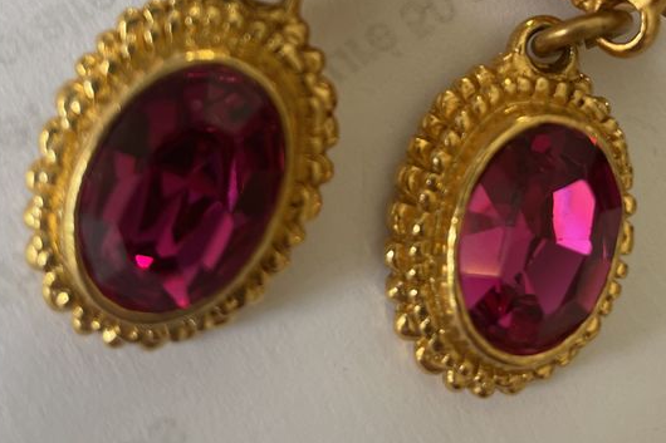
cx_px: 393
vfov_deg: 25.4
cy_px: 18
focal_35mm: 51
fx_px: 943
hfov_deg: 38.8
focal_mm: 4.2
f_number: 1.6
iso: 80
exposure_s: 1/121
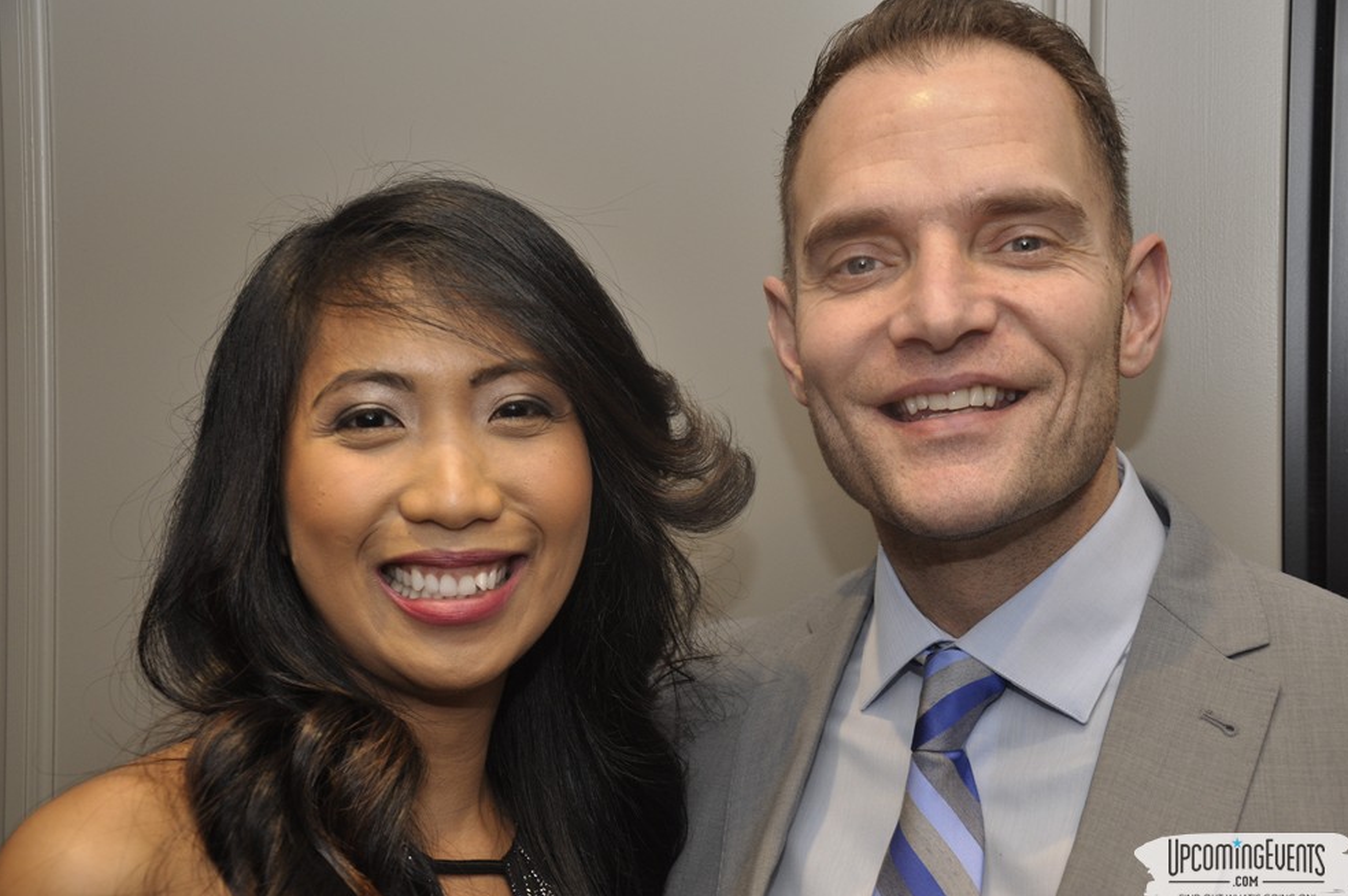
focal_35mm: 64
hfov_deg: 31.4
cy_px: 452
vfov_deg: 21.2
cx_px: 681
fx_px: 2394
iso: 400
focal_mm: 42
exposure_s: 1/60
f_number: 4.8
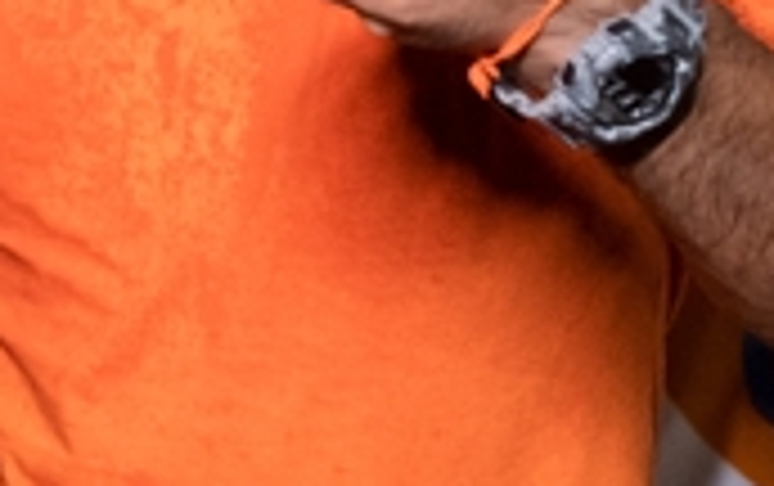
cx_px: -74
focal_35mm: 158
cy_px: -266
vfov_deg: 8.1
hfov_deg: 13.0
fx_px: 3337
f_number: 2.8
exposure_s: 1/250
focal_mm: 24
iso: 2500
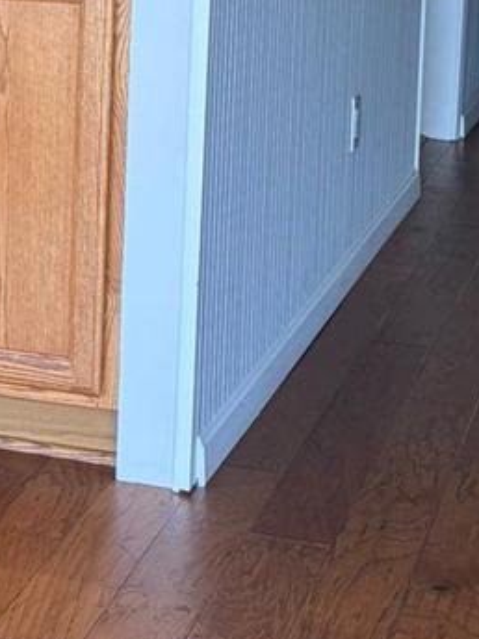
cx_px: -139
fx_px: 2140
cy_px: 13
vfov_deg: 16.6
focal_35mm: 116
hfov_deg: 12.4
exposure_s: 1/120
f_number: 1.6
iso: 64
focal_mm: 5.96
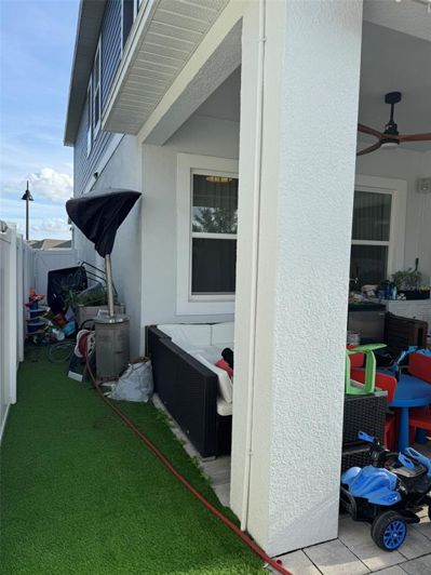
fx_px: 398
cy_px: 288
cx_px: 216
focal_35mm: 24
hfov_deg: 56.8
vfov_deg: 71.6
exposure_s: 1/3096
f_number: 1.78
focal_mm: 6.76
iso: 80
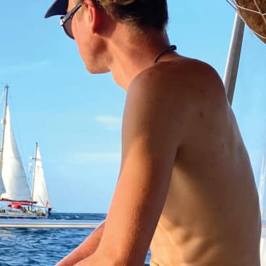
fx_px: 504
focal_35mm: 58
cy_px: 176
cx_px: -47
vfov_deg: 29.4
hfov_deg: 26.5
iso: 32
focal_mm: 4.25
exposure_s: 1/949
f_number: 1.8
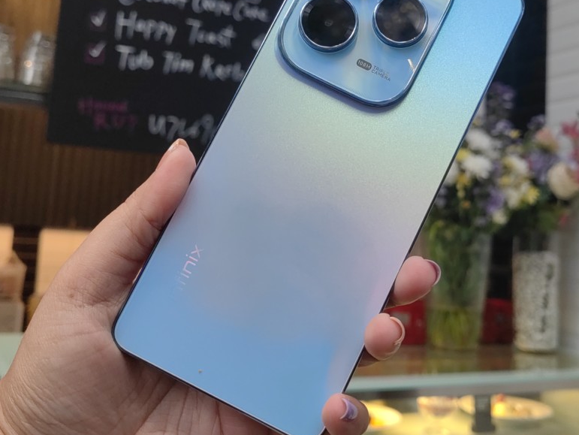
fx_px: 703
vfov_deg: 34.1
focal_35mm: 42
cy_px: 147
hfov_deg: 44.6
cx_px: 336
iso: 125
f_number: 1.8
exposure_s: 1/100
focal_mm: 5.54
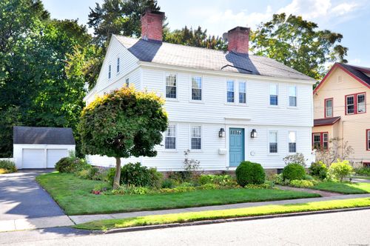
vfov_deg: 45.6
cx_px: 185
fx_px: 293
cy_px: 123
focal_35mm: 28
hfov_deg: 64.6
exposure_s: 1/250
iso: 400
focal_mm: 19
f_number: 9
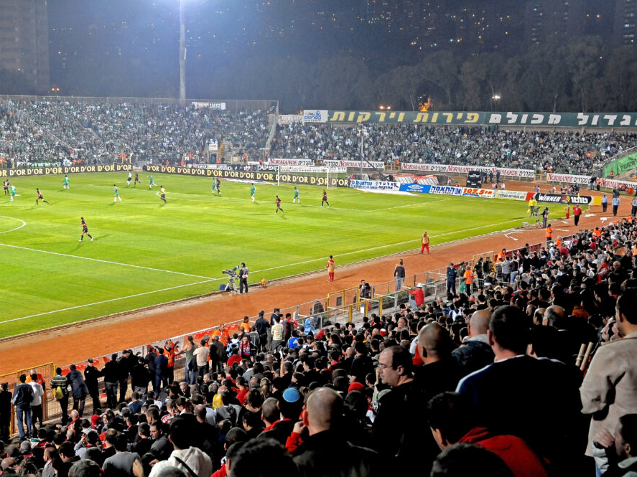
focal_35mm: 52
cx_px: 271
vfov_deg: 28.3
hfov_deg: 37.0
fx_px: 949
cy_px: 243
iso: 1600
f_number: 4
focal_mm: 31
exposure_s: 1/100
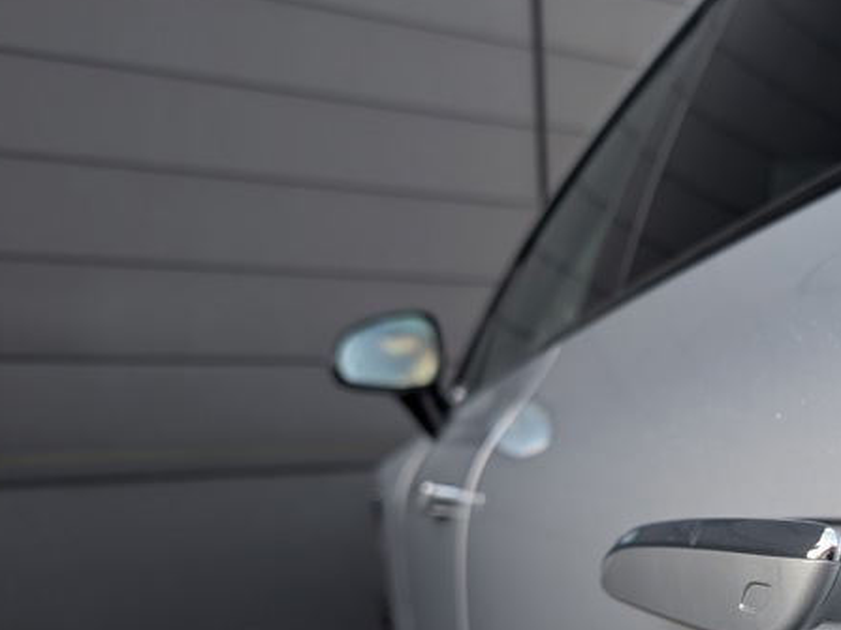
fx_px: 1044
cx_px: 696
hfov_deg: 41.6
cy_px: 521
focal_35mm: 43
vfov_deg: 32.5
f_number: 1.68
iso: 20
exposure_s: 1/69.3
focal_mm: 6.9
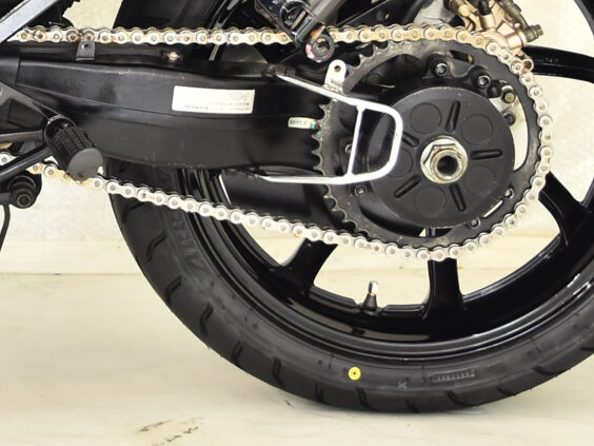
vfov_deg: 10.9
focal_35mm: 133
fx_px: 2276
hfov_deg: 14.2
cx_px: -202
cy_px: -158
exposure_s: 1/20
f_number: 4
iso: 160
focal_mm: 27
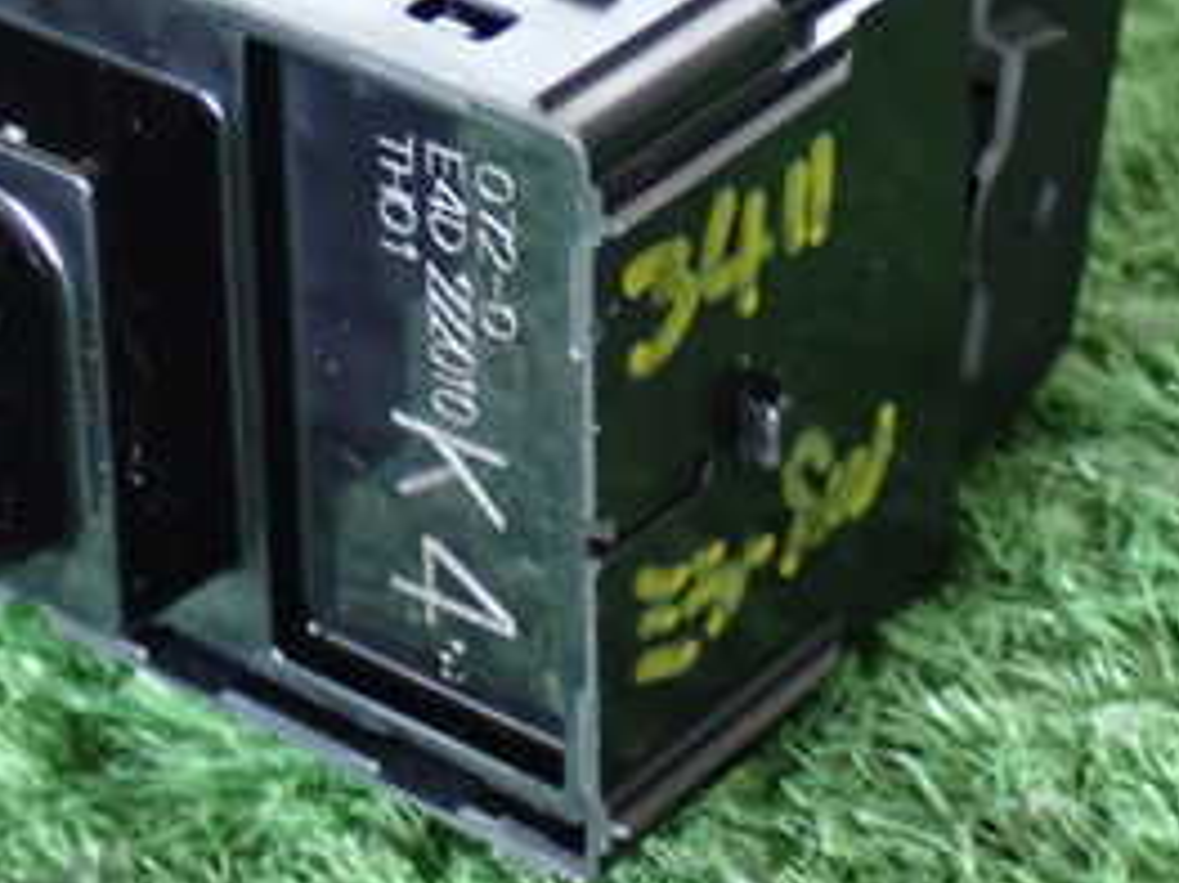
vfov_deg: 9.7
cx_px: 475
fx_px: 5209
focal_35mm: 153
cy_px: 251
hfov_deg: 12.9
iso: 1000
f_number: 3.8
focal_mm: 11.88
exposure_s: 1/15
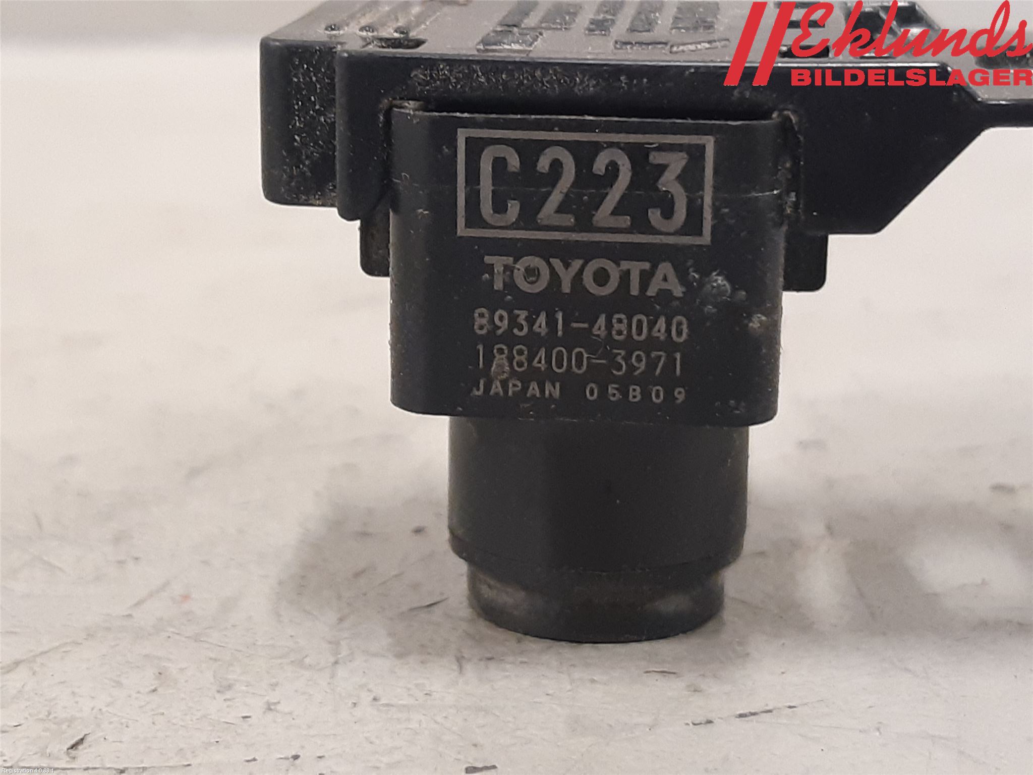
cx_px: 516
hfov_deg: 67.3
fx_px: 776
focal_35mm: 26
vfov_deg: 53.1
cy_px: 388
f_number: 1.7
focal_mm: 3.93
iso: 200
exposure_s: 1/33
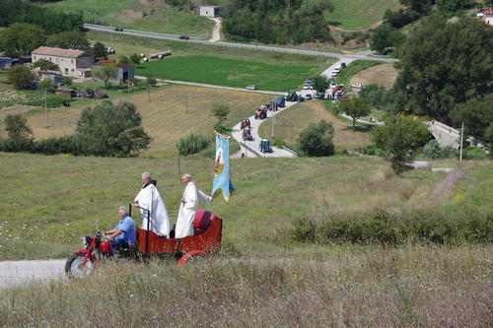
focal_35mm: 90
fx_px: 1232
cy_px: 164
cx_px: 246
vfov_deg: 15.2
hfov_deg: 22.6
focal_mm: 60
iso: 125
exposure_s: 1/250
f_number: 8
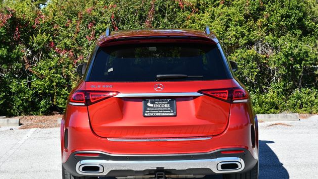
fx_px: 716
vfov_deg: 14.2
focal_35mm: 85
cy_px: 102
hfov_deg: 25.0
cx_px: 158
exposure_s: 1/250
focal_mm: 40
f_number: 8
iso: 125
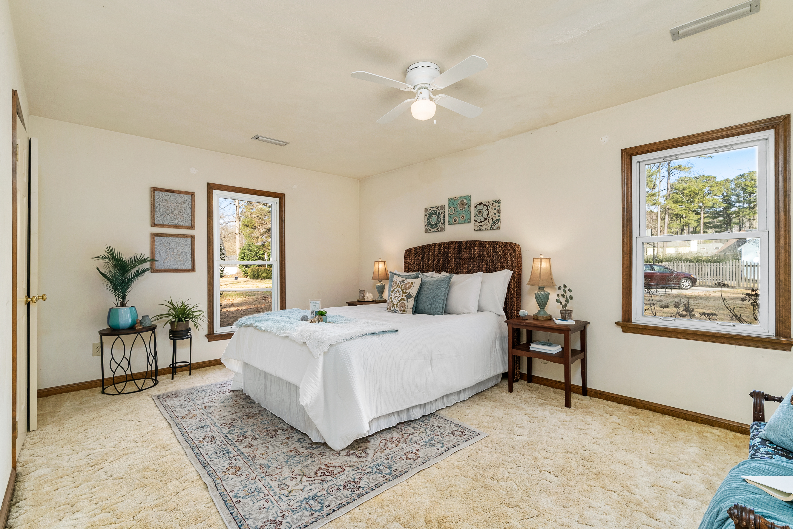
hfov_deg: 96.7
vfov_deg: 73.8
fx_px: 353
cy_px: 264
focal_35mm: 16
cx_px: 396
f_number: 9
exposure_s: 1/3
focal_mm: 16
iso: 500
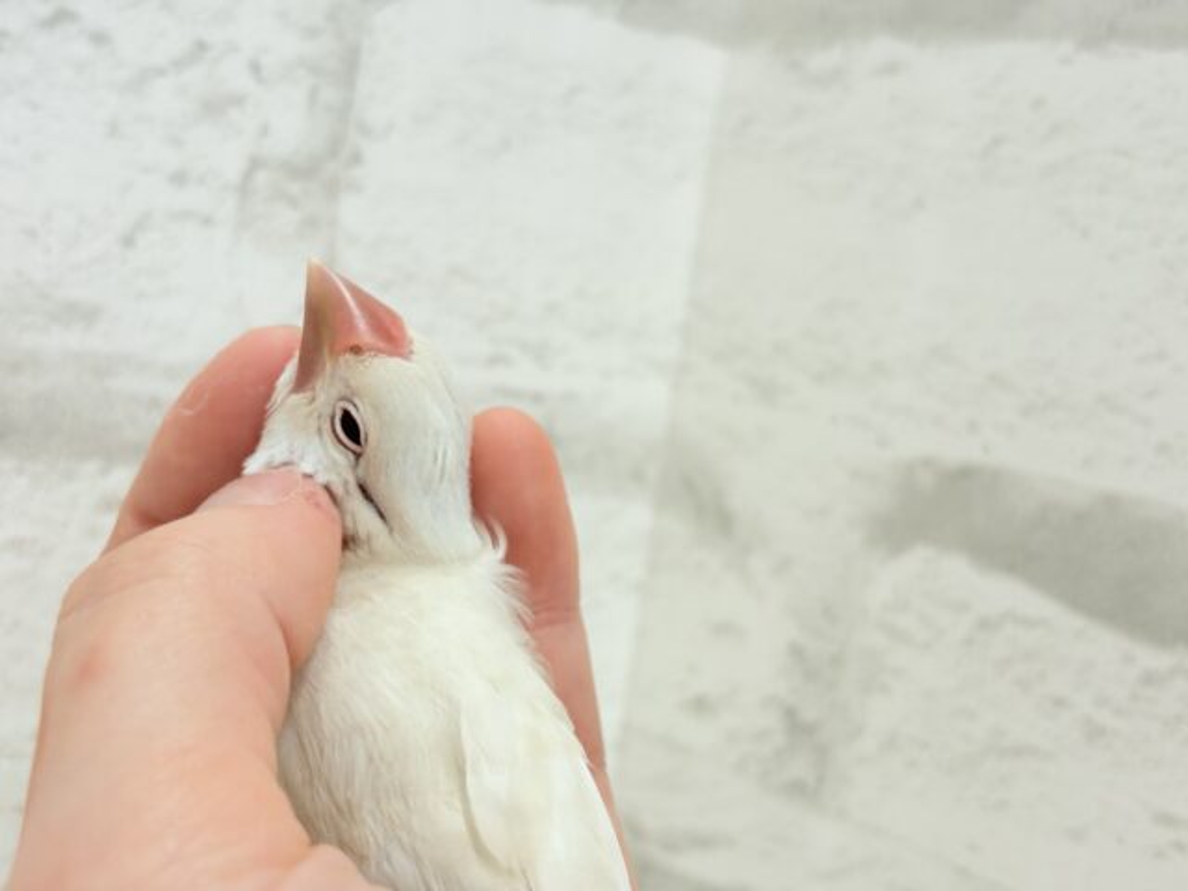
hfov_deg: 36.8
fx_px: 1785
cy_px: 446
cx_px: 594
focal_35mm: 52
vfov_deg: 28.0
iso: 40
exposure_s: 1/50
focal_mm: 5.96
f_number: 1.6
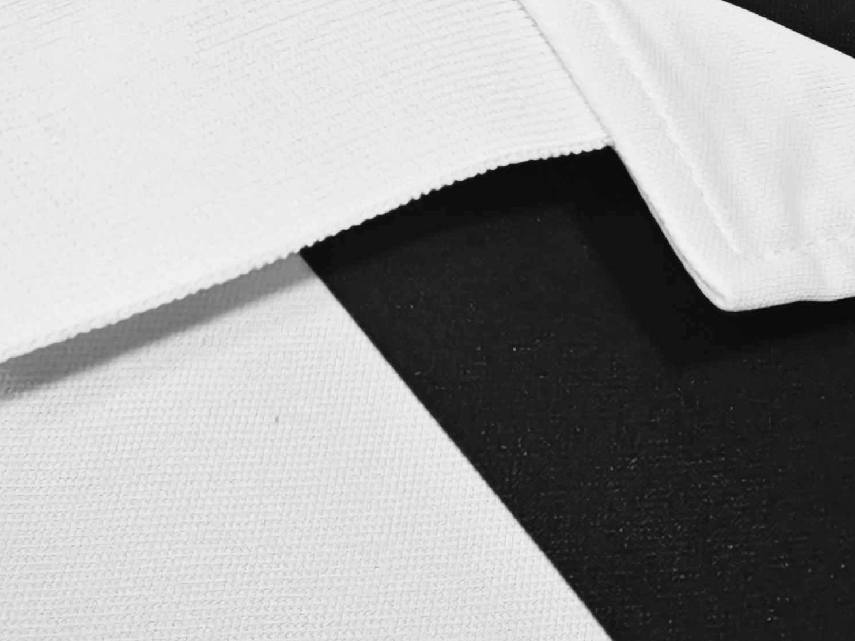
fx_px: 1531
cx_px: 358
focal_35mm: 62
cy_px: -146
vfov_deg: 21.8
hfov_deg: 31.1
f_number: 2.2
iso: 128
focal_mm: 2.59
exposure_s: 1/50
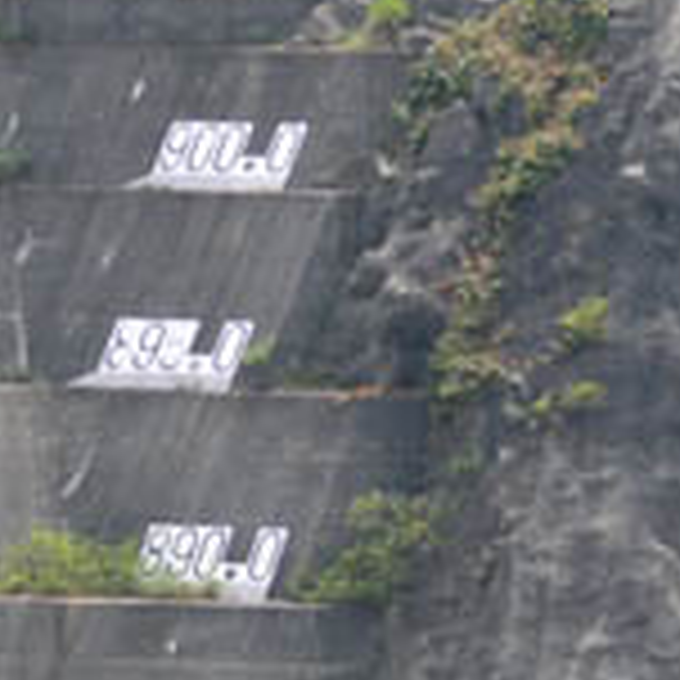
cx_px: -77
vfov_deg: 3.0
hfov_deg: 3.0
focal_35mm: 584
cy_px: 608
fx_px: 12979
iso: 80
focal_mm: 52.6
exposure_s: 1/160
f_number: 5.6
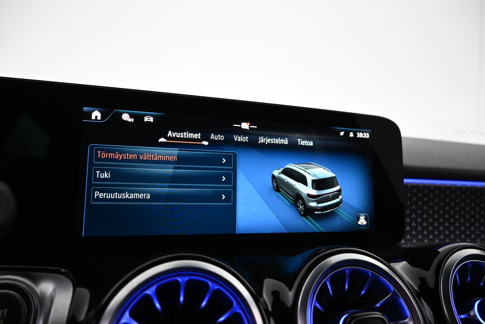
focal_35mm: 24
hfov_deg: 73.7
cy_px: 162
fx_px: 323
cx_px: 242
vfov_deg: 53.1
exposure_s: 1/60
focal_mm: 16
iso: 1600
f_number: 3.5
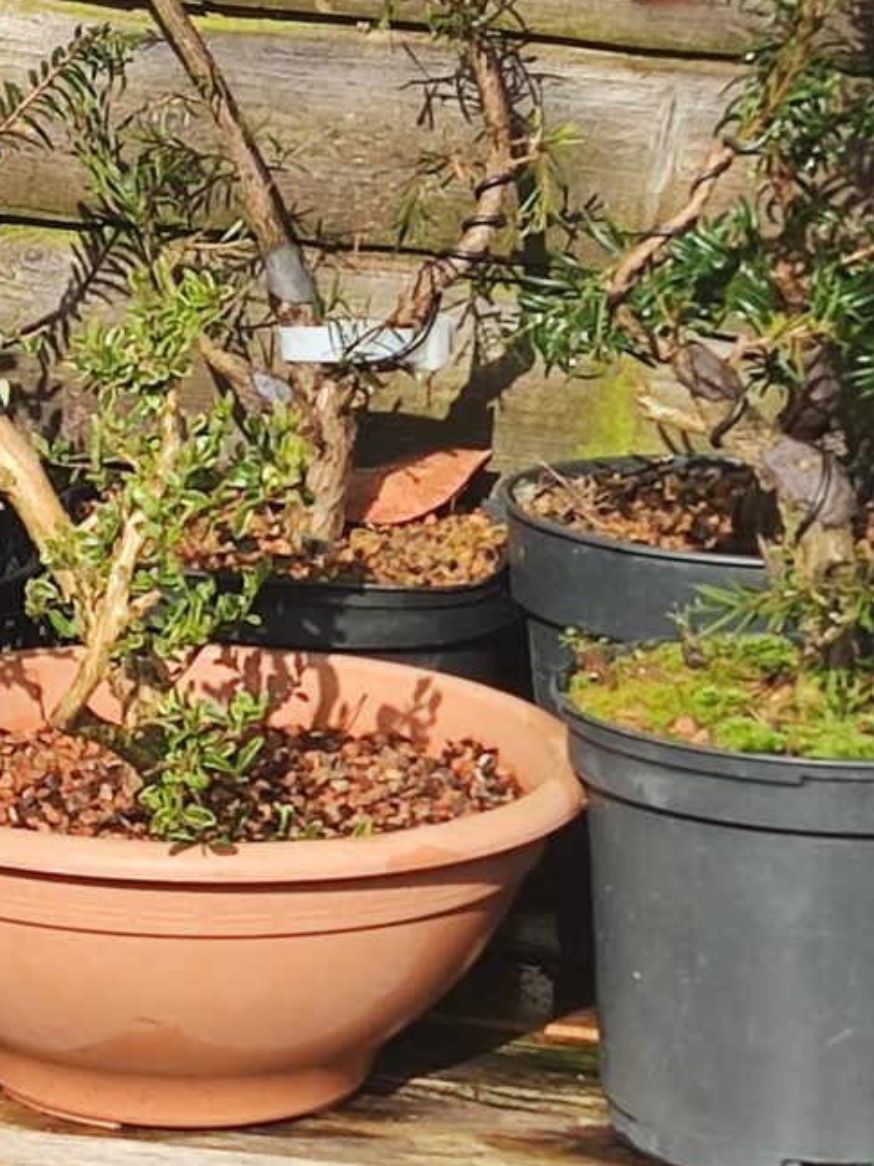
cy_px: 481
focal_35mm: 171
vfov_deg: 11.6
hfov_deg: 8.7
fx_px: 5759
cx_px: 184
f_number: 1.79
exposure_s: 1/944
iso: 50
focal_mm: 4.71
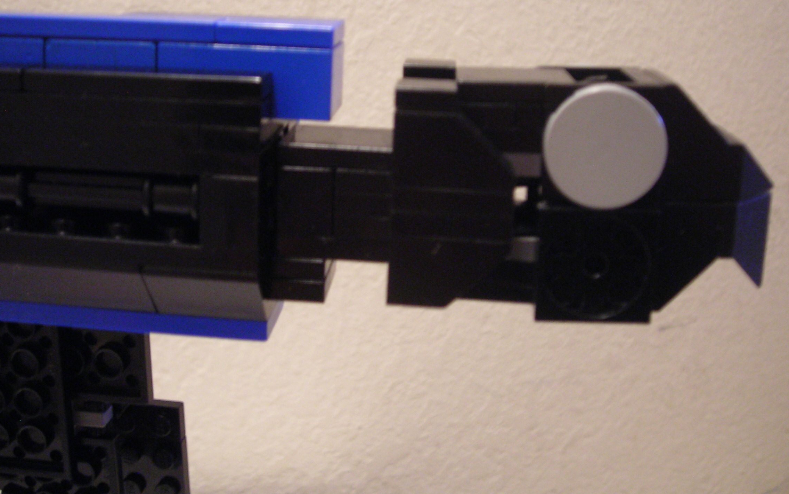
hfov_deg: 43.5
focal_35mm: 46
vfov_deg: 27.9
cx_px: 376
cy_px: 194
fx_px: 989
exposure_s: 1/2.3
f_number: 3.2
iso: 200
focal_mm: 6.3
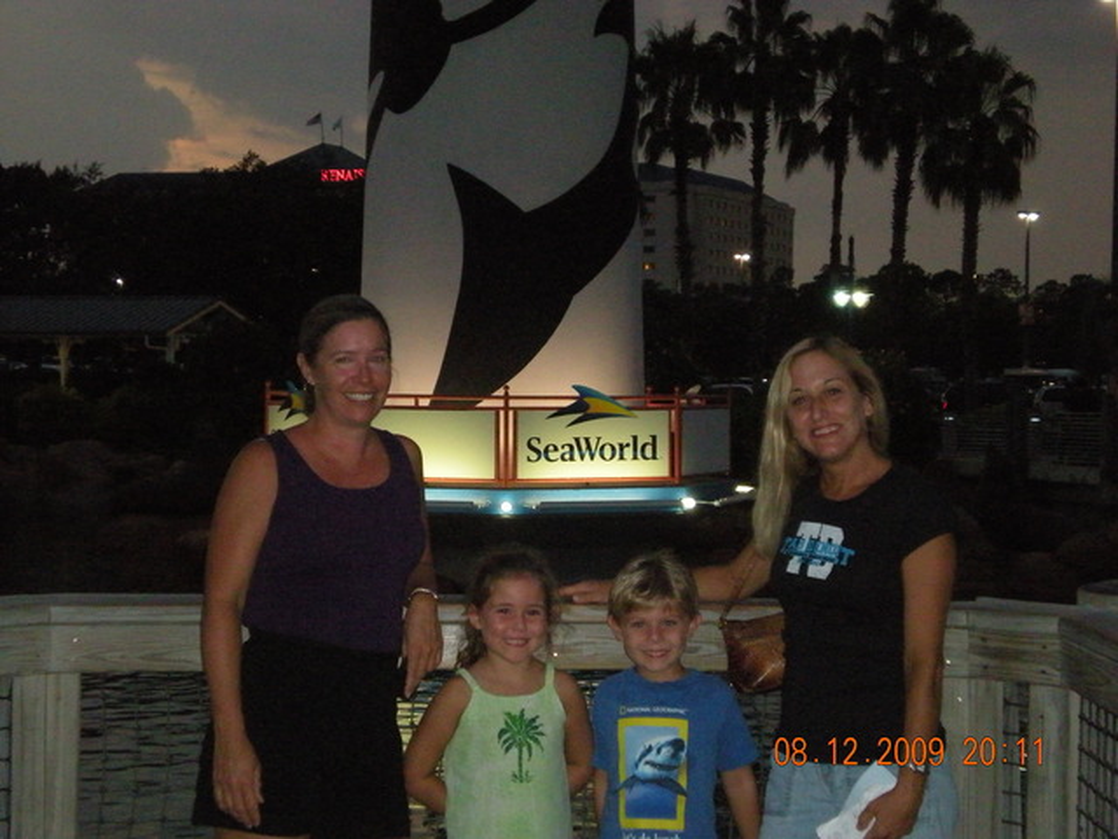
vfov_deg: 19.9
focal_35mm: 74
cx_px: 559
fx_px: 2390
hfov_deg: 26.3
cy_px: 420
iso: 800
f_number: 4.6
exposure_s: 1/125
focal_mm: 12.3
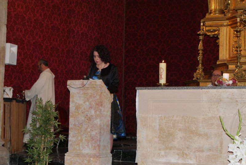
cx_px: 123
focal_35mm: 75
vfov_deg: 18.2
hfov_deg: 27.0
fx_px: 513
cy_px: 82
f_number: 5.6
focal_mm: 50
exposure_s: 1/80
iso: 400
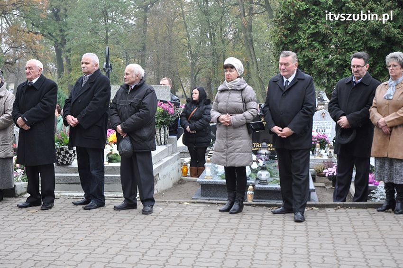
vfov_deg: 23.7
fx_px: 637
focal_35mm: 57
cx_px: 202
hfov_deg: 35.1
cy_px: 134
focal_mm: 38
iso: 800
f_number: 6.3
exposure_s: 1/160
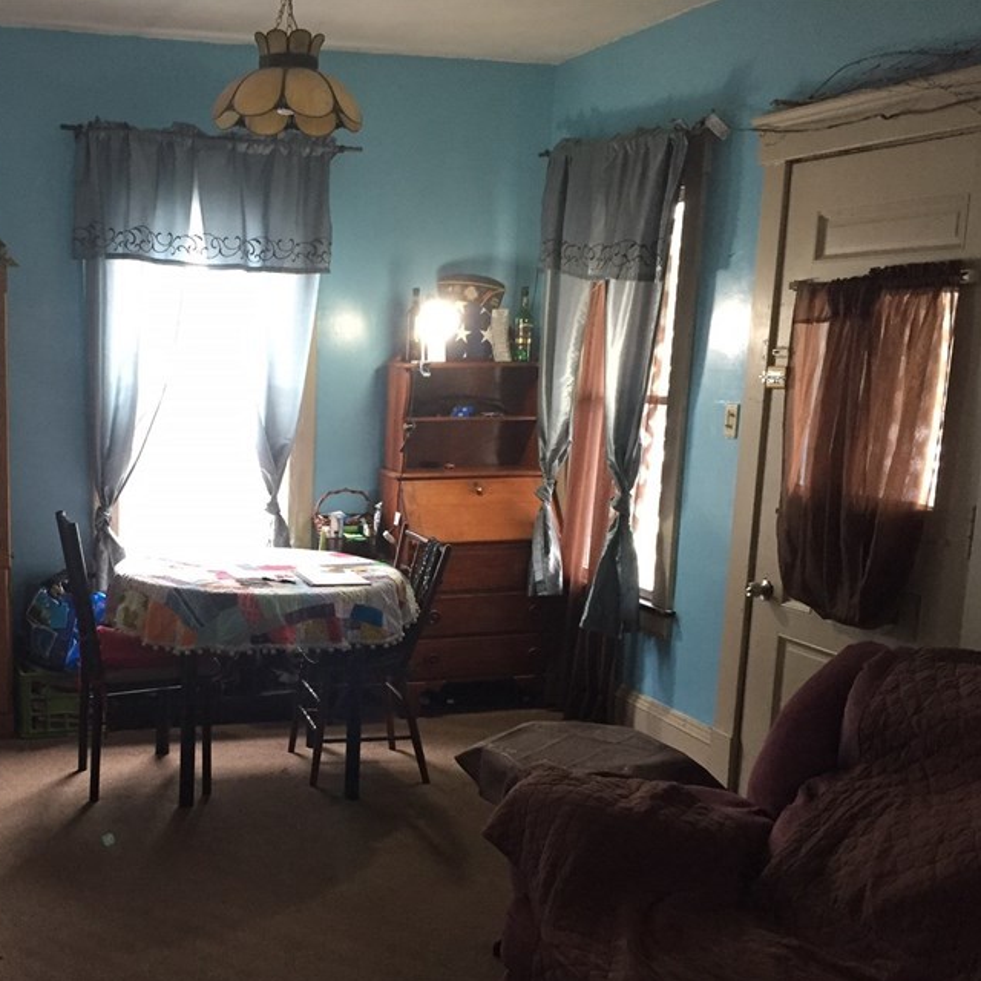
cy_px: 584
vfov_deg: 40.8
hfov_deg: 40.0
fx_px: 1315
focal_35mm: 41
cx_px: 271
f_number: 2.2
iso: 160
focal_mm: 4.15
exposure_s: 1/30
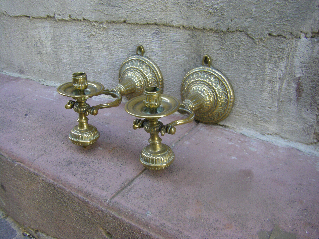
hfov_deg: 49.0
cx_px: 160
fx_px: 350
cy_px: 120
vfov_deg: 37.7
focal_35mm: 38
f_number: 3.5
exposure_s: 1/50
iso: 200
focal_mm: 6.3
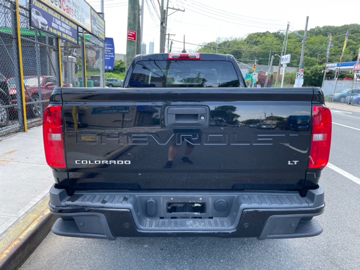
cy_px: 135
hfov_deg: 67.3
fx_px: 270
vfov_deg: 53.1
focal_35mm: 26
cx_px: 180
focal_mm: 4.2
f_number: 1.6
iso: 32
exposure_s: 1/246
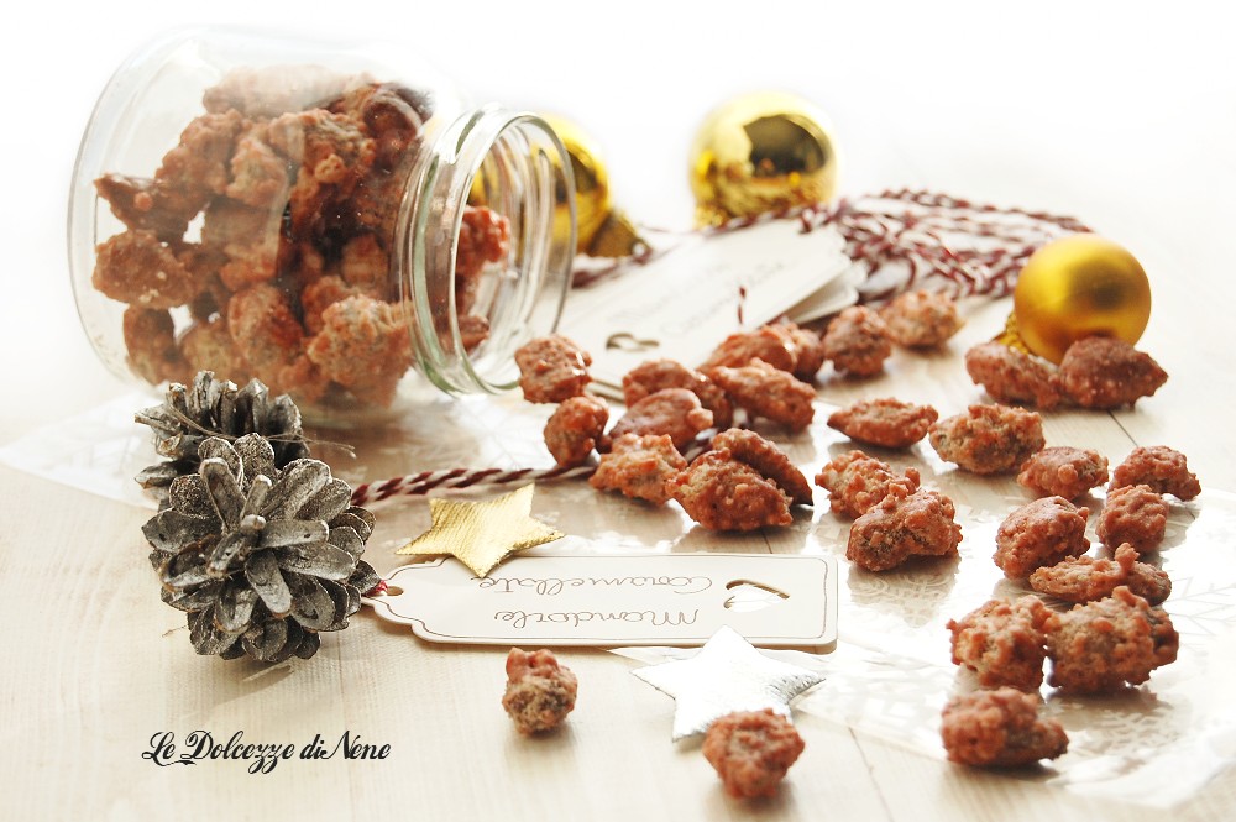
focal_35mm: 82
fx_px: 2830
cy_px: 411
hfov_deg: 24.6
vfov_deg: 16.5
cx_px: 618
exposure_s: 1/80
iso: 200
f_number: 8
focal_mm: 55
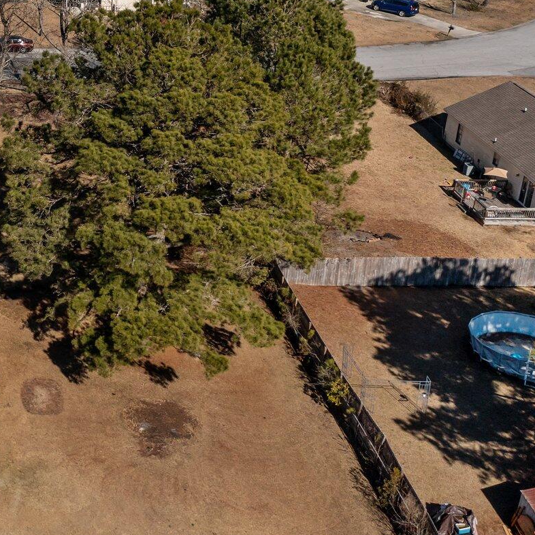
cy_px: 116
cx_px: -96
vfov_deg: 27.2
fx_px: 1084
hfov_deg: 25.1
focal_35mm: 62
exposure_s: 1/500
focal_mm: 10.26
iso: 100
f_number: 2.8
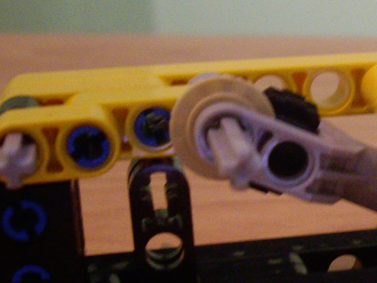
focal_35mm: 123
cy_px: 238
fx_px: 1340
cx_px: 492
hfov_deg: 15.3
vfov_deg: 12.0
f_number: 2.8
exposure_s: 1/25
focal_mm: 7.9
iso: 400
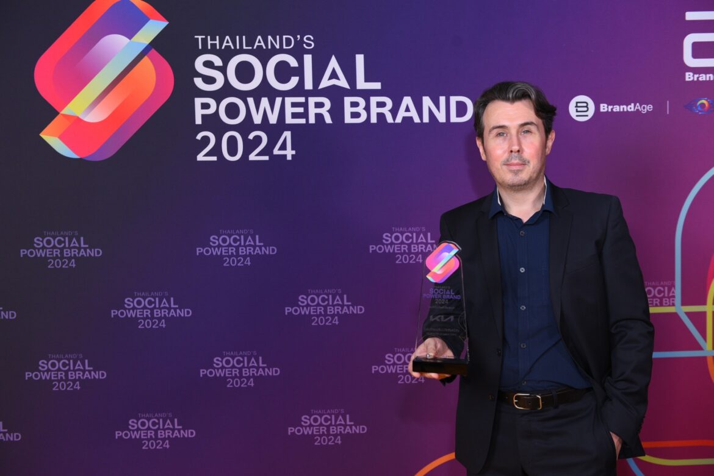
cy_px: 238
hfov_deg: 48.4
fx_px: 794
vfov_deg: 33.4
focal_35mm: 40
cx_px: 357
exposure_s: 1/125
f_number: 4
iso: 800
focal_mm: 40
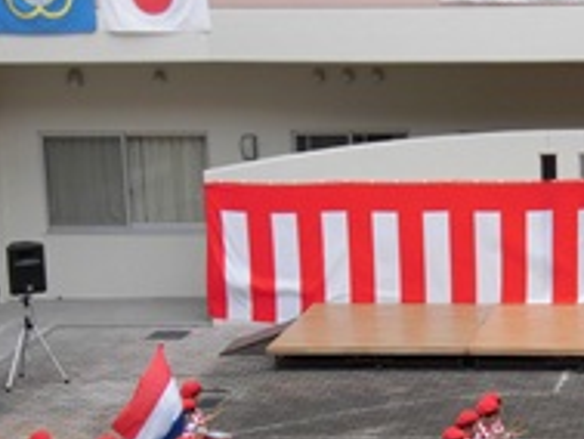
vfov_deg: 11.6
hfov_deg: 15.1
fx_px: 2161
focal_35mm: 128
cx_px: 573
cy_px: 332
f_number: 4.2
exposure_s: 1/125
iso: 100
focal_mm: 10.54
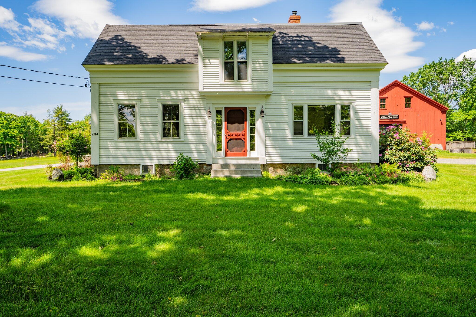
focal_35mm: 27
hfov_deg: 67.4
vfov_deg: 47.9
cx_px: 238
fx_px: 357
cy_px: 158
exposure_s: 1/80
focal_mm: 27
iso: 50
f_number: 9
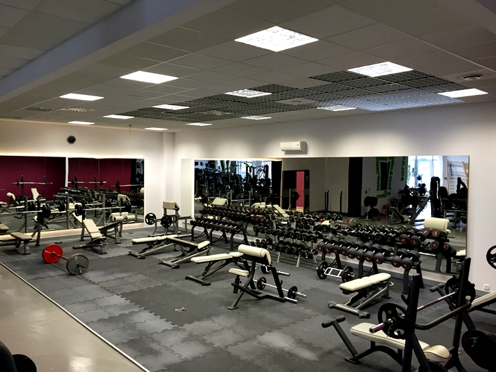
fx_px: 416
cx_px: 248
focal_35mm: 29
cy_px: 186
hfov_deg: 61.7
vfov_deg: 48.2
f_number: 2.2
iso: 100
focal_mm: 4.15
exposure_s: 1/33
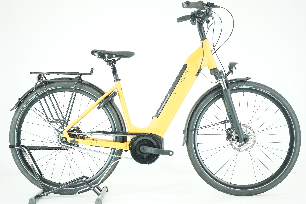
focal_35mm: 58
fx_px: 493
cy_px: 102
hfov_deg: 34.5
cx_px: 153
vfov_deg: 23.4
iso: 3200
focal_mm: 58
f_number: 5
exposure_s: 1/200
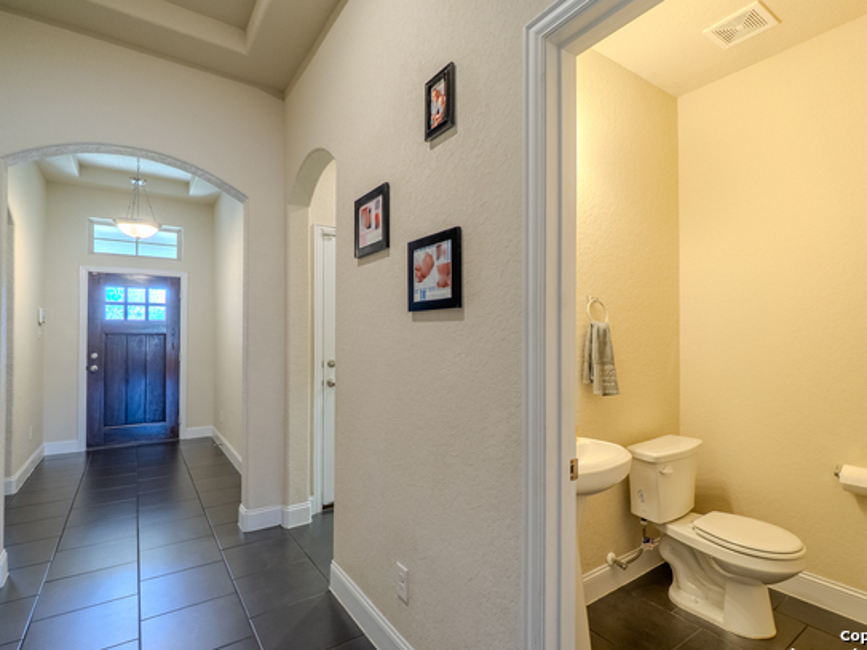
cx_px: 457
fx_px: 426
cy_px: 323
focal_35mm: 17
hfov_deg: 91.0
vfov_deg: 74.7
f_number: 11
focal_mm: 10
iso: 400
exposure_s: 1/8
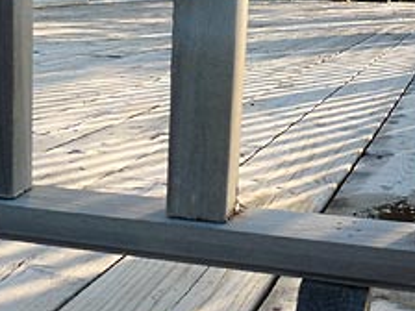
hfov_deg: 24.6
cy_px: 154
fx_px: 923
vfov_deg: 19.1
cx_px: 46
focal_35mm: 77
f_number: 4
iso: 100
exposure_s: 1/200
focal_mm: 4.8
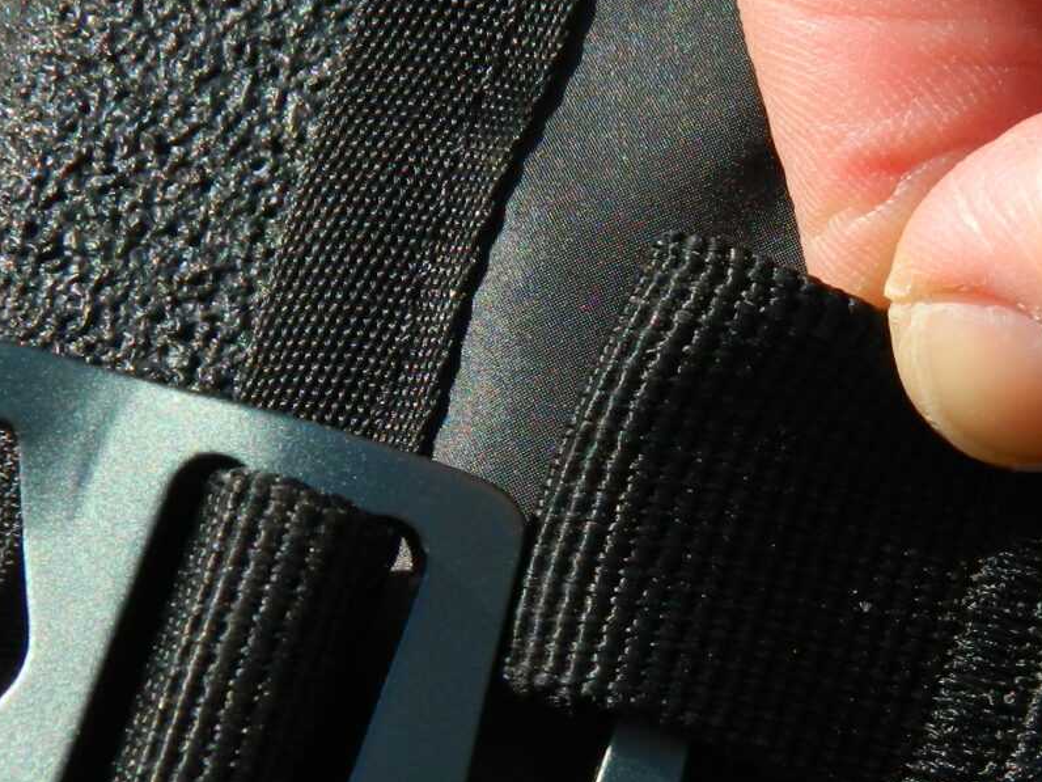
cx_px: 827
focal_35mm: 216
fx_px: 6502
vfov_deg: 6.9
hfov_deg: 9.1
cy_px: 661
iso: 80
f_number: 4.2
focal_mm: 15.1
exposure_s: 1/500
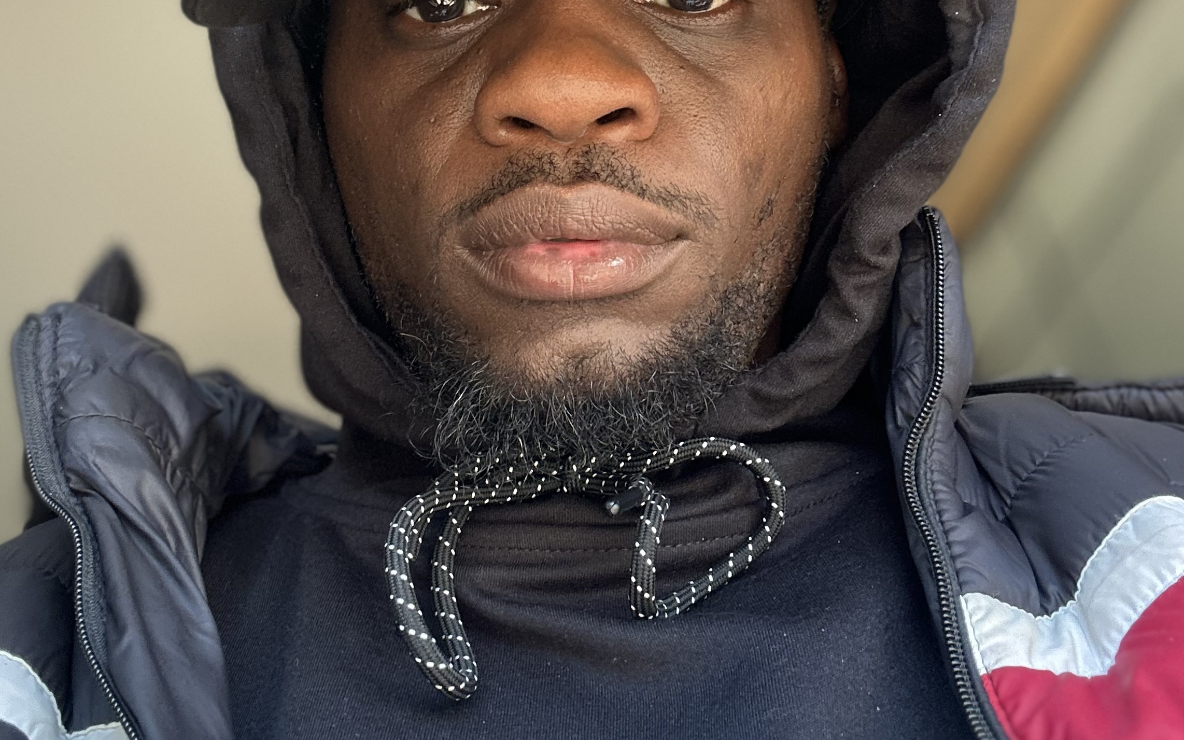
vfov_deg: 29.5
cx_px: 592
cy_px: 211
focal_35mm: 43
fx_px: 1387
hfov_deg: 46.2
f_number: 1.9
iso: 125
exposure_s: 1/60
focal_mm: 2.69
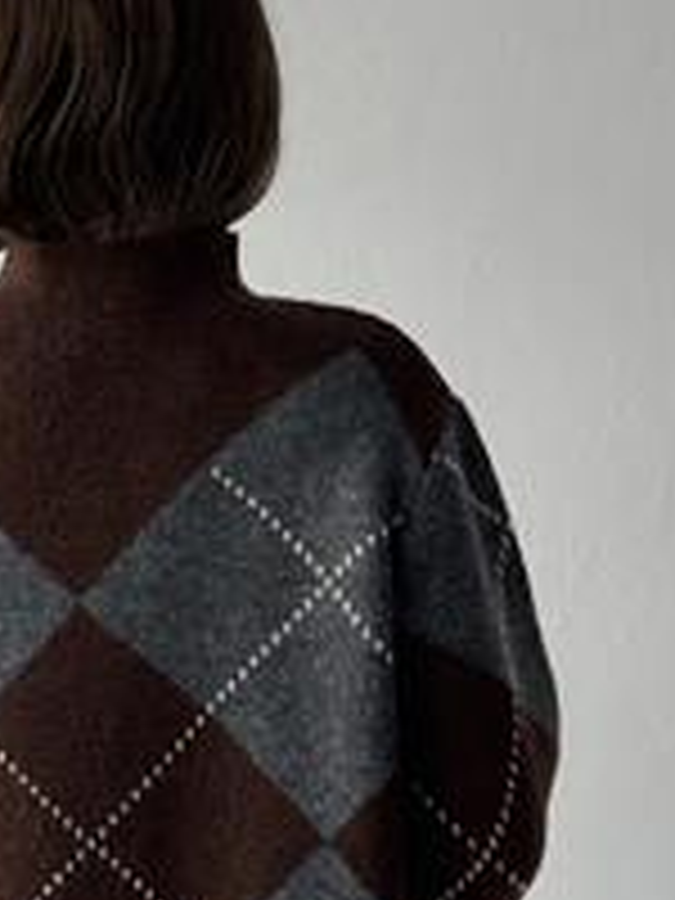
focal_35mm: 128
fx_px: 3328
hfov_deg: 11.5
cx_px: 140
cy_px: 727
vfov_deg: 15.3
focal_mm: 6.76
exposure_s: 1/224
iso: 64
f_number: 1.78
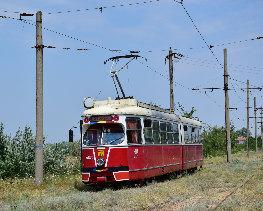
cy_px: 105
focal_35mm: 82
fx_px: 638
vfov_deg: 18.7
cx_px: 121
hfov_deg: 23.3
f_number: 6.3
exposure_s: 1/1000
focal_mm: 48
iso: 200
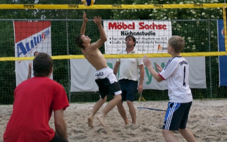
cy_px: -9
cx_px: 105
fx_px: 520
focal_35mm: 84
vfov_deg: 15.2
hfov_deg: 24.6
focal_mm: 26
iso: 3200
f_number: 4.2
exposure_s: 1/320
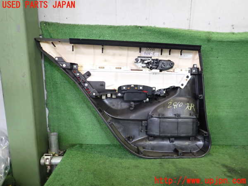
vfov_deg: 54.9
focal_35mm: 25
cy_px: 93
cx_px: 124
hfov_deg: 69.4
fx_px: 179
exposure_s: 1/30
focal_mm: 4.5
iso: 250
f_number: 2
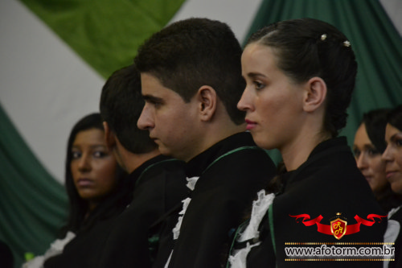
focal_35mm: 202
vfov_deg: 6.8
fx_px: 2260
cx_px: 201
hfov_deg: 10.2
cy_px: 134
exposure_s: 1/25
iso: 3200
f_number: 5.6
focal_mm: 135
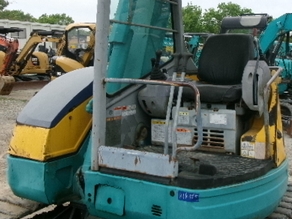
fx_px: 388
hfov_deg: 40.9
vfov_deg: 31.2
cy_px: 70
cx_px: 184
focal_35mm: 46
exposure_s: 1/240
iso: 100
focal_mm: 5.1
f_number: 3.9
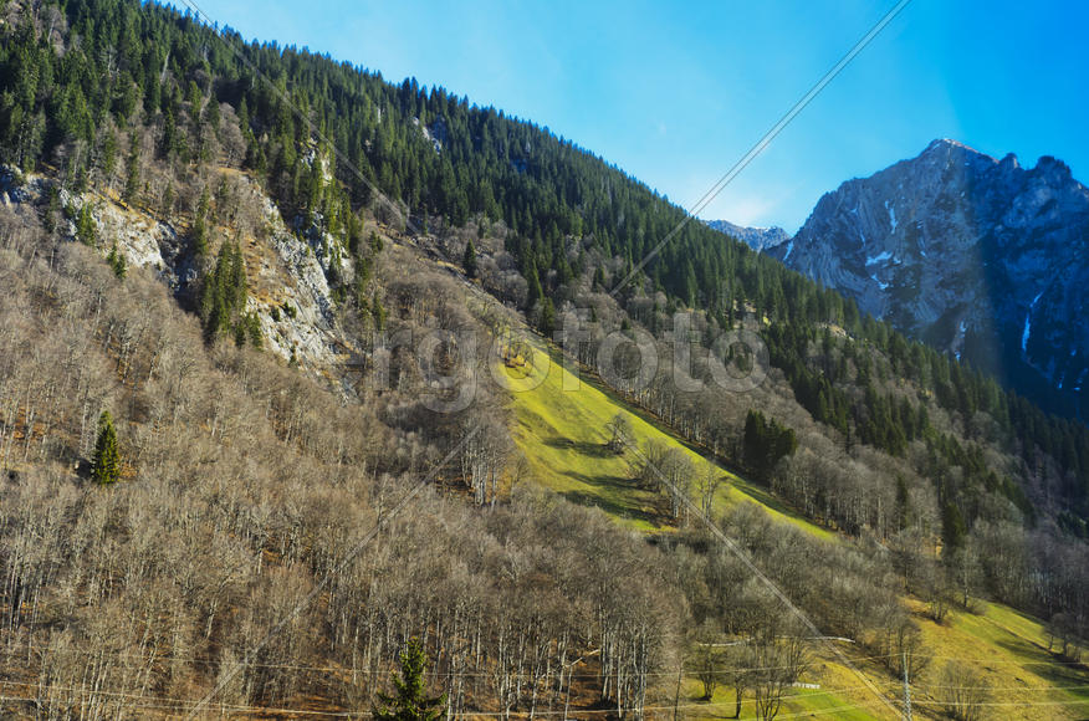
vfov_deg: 31.7
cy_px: 360
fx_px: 1268
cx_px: 544
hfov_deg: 46.5
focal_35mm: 42
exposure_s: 1/90
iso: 100
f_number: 4.8
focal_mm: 28
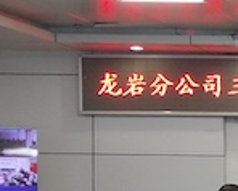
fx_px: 967
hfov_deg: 12.9
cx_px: 413
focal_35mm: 137
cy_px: 215
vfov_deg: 11.1
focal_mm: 3.64
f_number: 1.8
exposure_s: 1/33.3
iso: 80
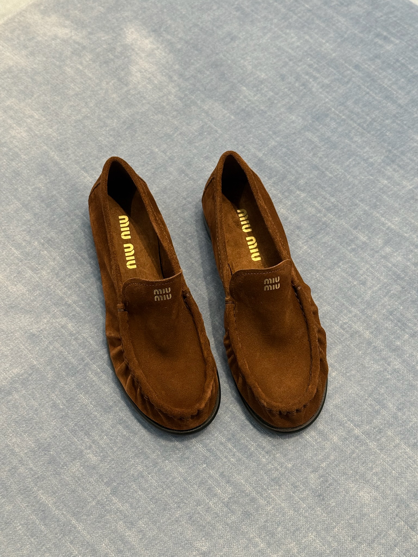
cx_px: 209
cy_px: 278
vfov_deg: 39.7
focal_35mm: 48
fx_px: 773
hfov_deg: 30.3
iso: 100
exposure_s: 1/105
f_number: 1.78
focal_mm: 6.76
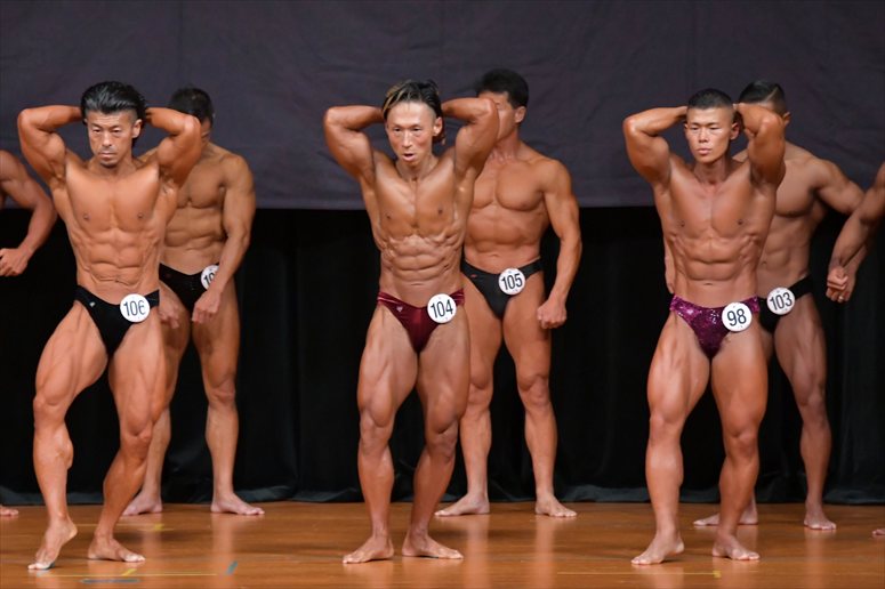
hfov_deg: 7.2
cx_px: 442
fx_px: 7003
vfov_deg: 4.8
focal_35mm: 285
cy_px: 294
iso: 5000
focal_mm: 190
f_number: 5.6
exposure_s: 1/400
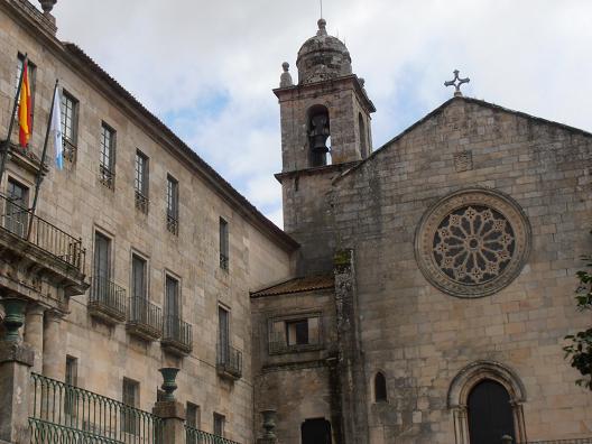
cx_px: 296
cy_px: 222
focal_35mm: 69
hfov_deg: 28.2
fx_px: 1180
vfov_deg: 21.3
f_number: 4.8
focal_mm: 12.29
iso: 80
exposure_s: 1/640
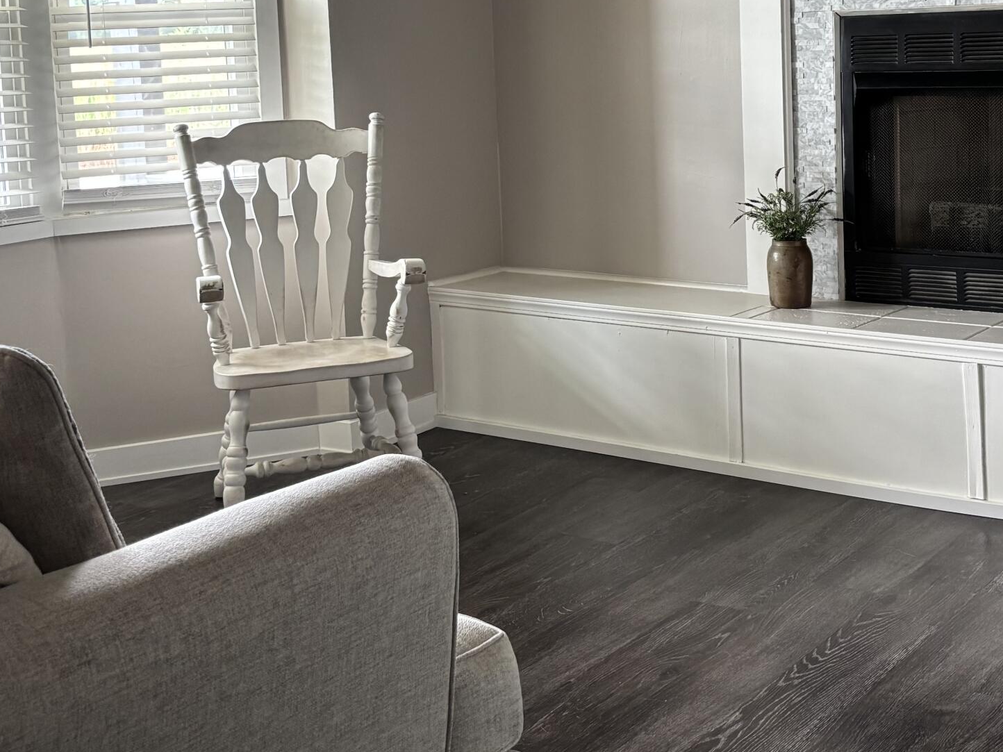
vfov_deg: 26.4
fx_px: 1565
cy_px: 129
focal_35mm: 54
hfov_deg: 35.5
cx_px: 575
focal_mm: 5.96
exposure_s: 1/60
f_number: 1.6
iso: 160
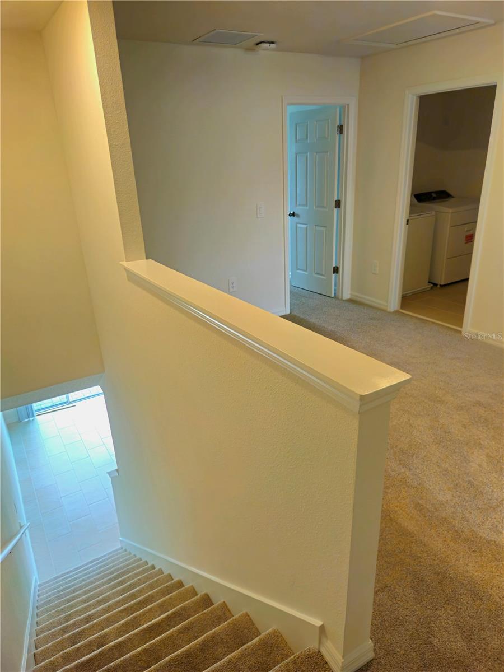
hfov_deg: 58.9
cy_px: 336
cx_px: 252
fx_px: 446
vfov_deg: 73.9
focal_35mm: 23
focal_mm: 5.4
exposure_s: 1/60.2
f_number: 1.8
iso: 125
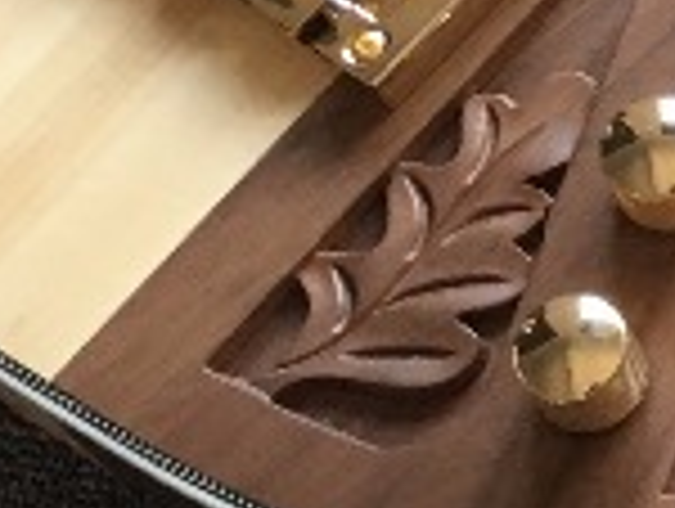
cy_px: 144
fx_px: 3769
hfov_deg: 9.1
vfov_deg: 7.7
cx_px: 1656
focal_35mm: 193
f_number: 2.2
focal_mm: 4.15
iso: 40
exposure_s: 1/30
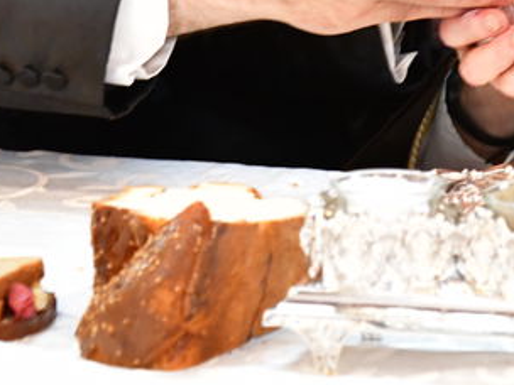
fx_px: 5657
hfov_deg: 5.2
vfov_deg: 3.9
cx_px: 238
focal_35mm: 381
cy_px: -364
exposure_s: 1/100
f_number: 5.6
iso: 4000
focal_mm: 86
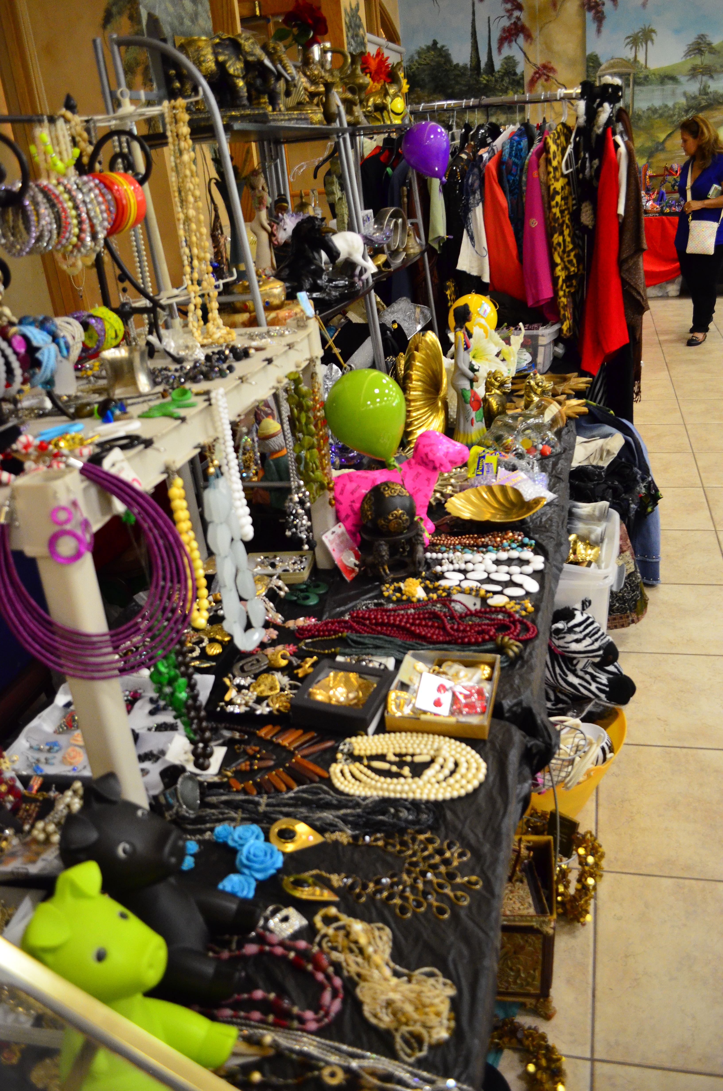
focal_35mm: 27
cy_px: 546
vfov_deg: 67.5
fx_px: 817
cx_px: 362
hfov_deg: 47.7
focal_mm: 18
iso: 2500
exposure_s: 1/160
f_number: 3.5
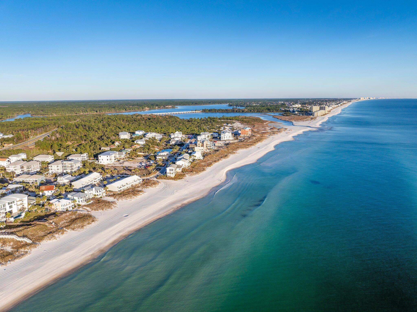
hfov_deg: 71.6
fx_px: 289
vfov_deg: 56.8
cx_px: 208
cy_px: 156
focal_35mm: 24
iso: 100
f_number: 2.8
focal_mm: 12.29
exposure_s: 1/1600
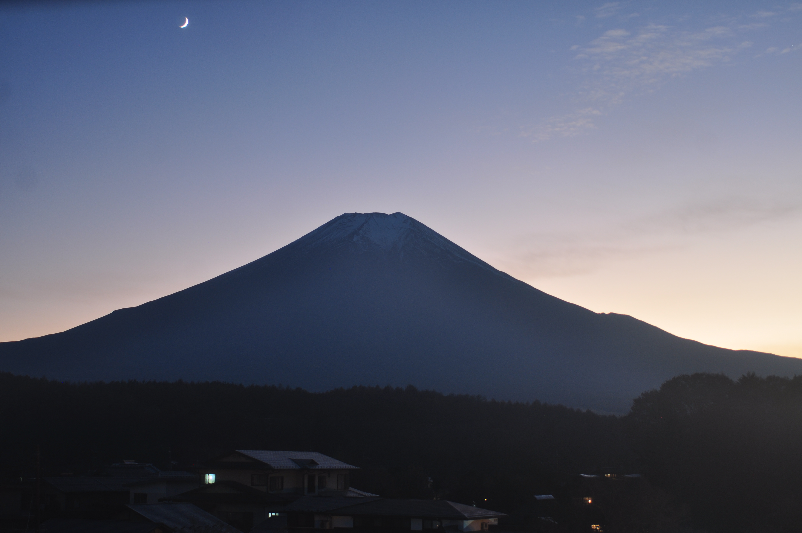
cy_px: 266
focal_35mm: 54
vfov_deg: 25.0
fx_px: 1202
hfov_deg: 36.9
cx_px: 401
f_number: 3.8
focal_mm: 36
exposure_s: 1/1.3
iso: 200
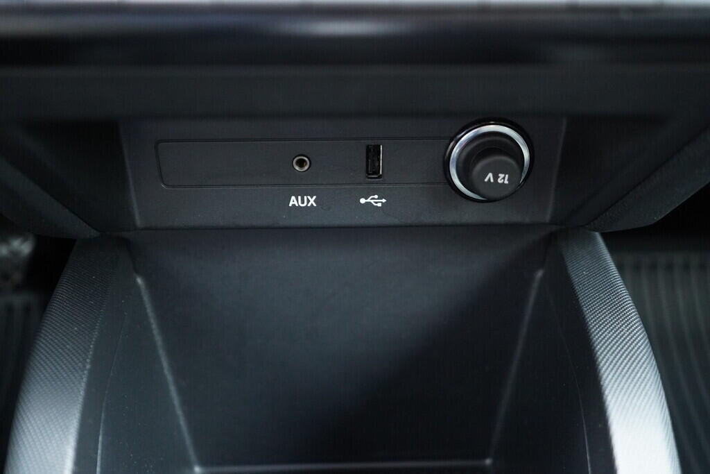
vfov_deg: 36.9
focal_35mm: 36
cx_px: 355
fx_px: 710
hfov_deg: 53.1
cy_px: 237
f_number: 2.8
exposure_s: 1/40
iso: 3200
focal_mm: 24
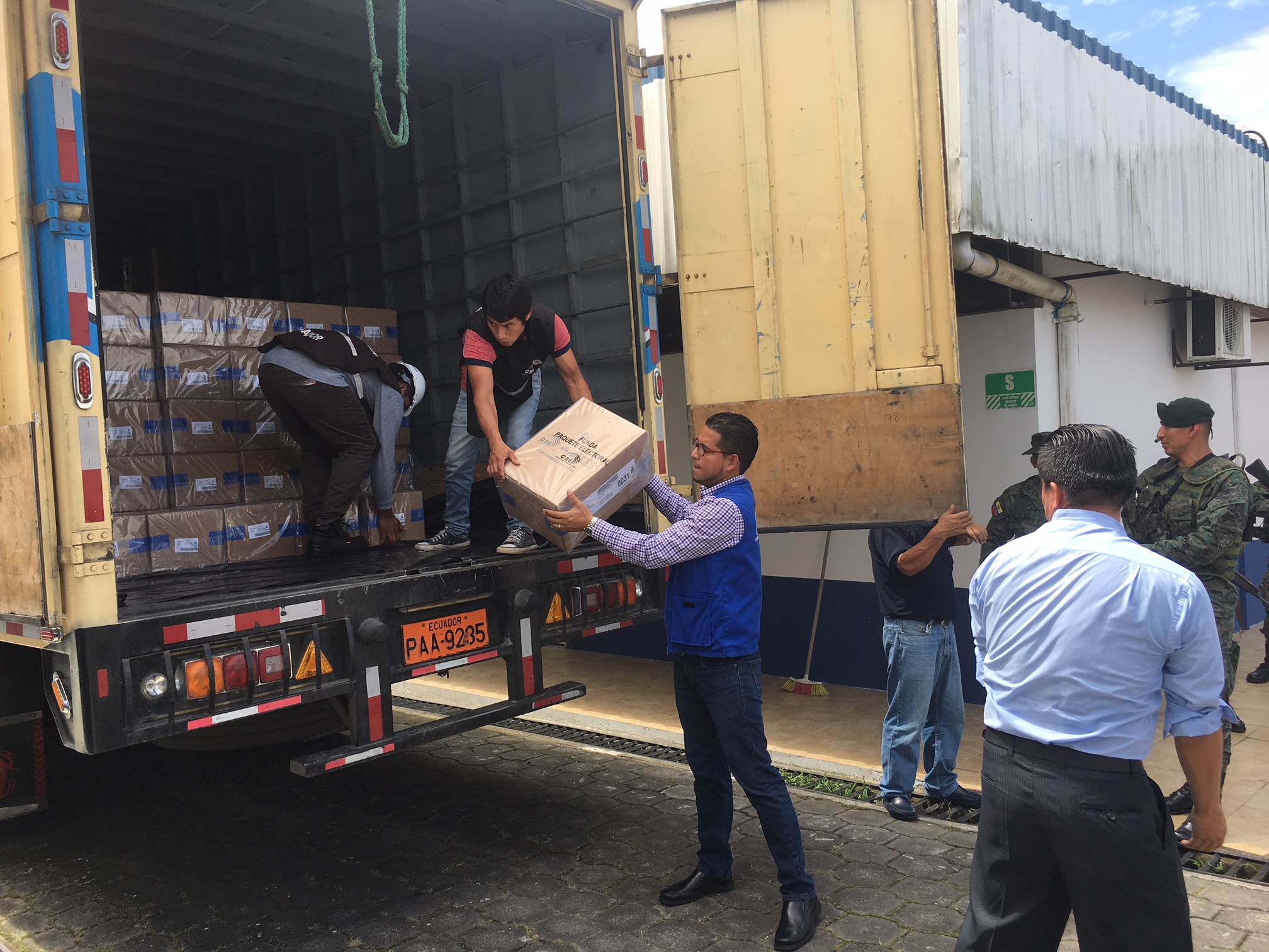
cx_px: 634
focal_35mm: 29
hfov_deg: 61.7
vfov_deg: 48.2
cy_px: 476
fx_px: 1063
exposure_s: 1/680
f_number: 2.2
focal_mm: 4.15
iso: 25
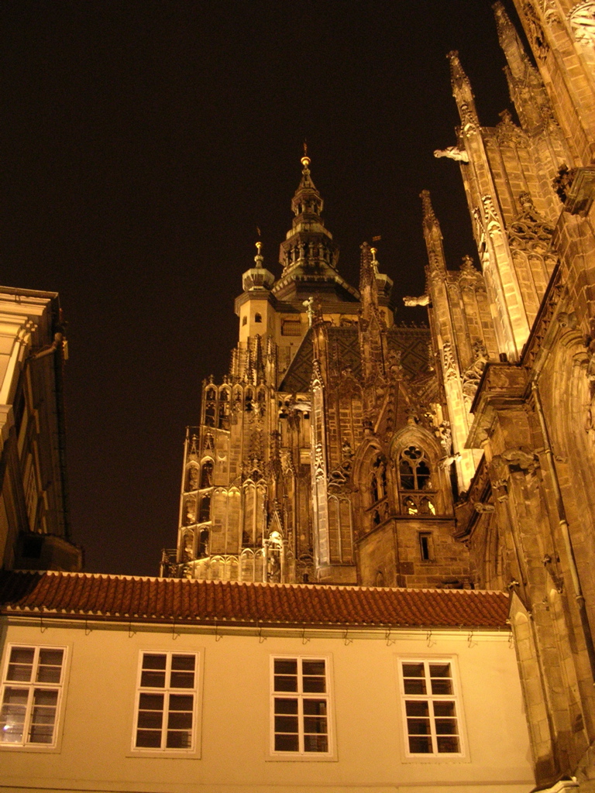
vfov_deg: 49.0
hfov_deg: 37.7
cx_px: 298
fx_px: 871
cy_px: 396
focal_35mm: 38
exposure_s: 1/1.9
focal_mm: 5.8
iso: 400
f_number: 2.8
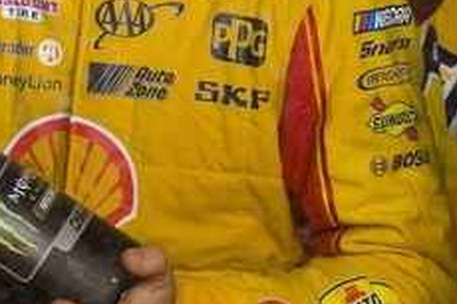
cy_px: 68
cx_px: -76
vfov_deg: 1.2
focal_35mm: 1150
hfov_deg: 1.8
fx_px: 14590
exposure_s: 1/1000
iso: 2500
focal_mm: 175
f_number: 2.8
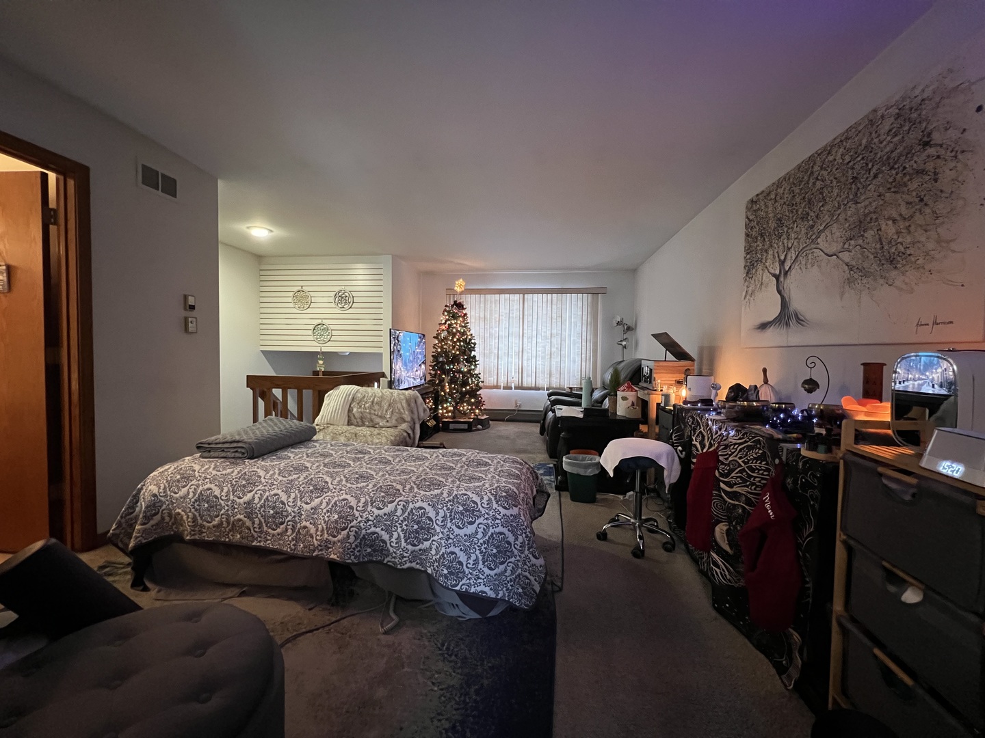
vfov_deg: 89.9
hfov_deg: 106.2
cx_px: 492
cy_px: 369
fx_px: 370
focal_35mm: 13
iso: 1000
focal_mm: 1.57
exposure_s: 1/60
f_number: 1.8
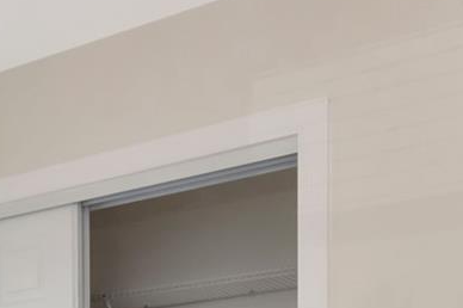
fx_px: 875
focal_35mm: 68
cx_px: 161
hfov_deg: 29.5
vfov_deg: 17.3
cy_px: 504
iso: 800
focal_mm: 11
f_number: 13
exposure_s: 1/100
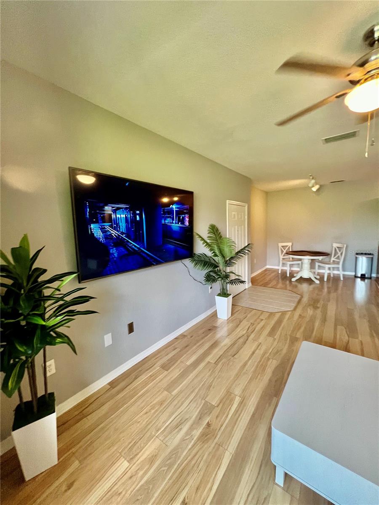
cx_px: 190
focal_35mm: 13
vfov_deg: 106.2
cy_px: 252
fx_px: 190
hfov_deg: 89.9
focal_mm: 1.57
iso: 250
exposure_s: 1/60
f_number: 1.8
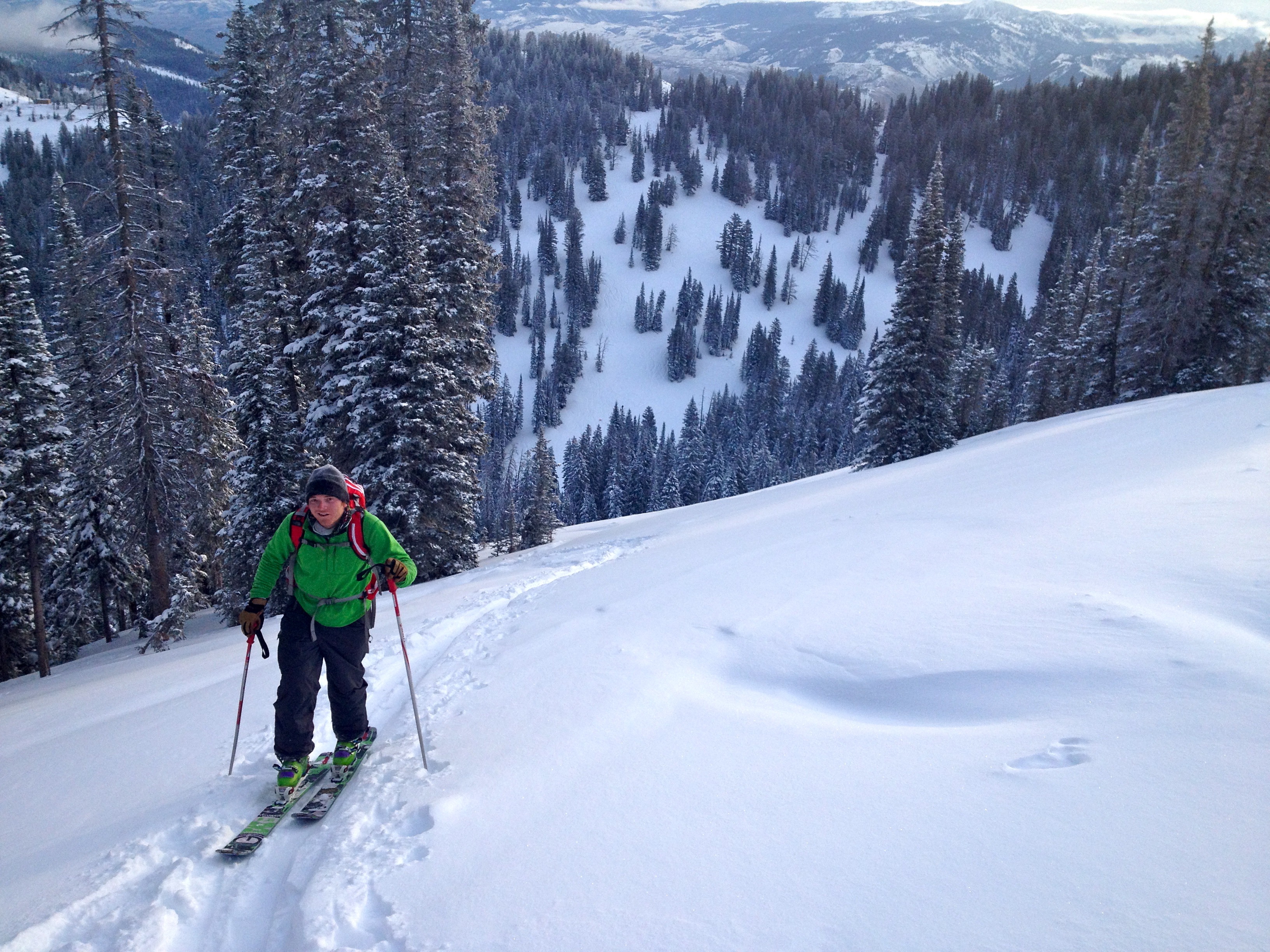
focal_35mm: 35
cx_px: 635
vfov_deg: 40.7
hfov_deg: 52.6
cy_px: 476
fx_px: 1284
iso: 50
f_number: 2.4
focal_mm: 4.28
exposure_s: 1/464
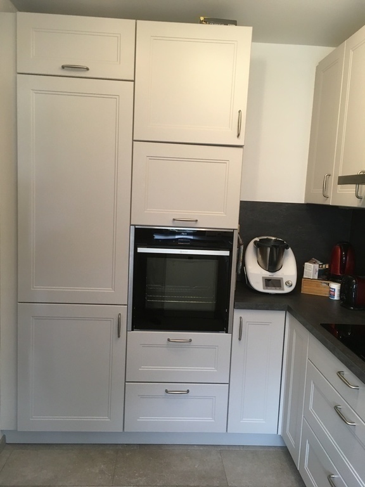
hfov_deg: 48.2
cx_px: 182
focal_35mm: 29
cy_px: 244
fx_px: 408
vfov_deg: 61.7
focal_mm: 4.15
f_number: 2.2
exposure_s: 1/33
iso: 125
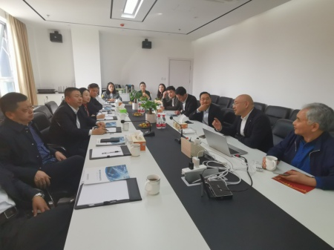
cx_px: 167
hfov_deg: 84.7
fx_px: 183
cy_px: 125
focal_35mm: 19
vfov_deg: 68.6
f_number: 2.2
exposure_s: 1/100
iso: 320
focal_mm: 2.26
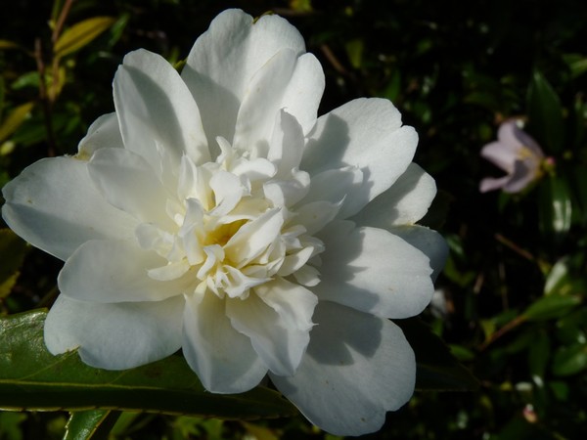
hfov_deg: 36.2
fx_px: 899
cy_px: 220
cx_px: 294
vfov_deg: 27.5
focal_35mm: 53
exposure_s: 1/640
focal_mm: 9.5
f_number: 8
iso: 100
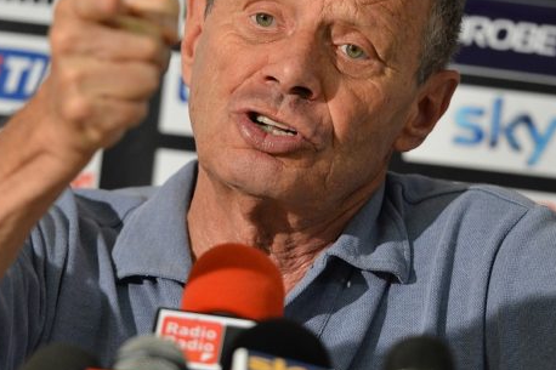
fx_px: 4693
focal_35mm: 304
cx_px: 212
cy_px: 132
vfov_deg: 4.5
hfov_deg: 6.8
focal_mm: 200
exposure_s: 1/320
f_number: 3.2
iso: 1600
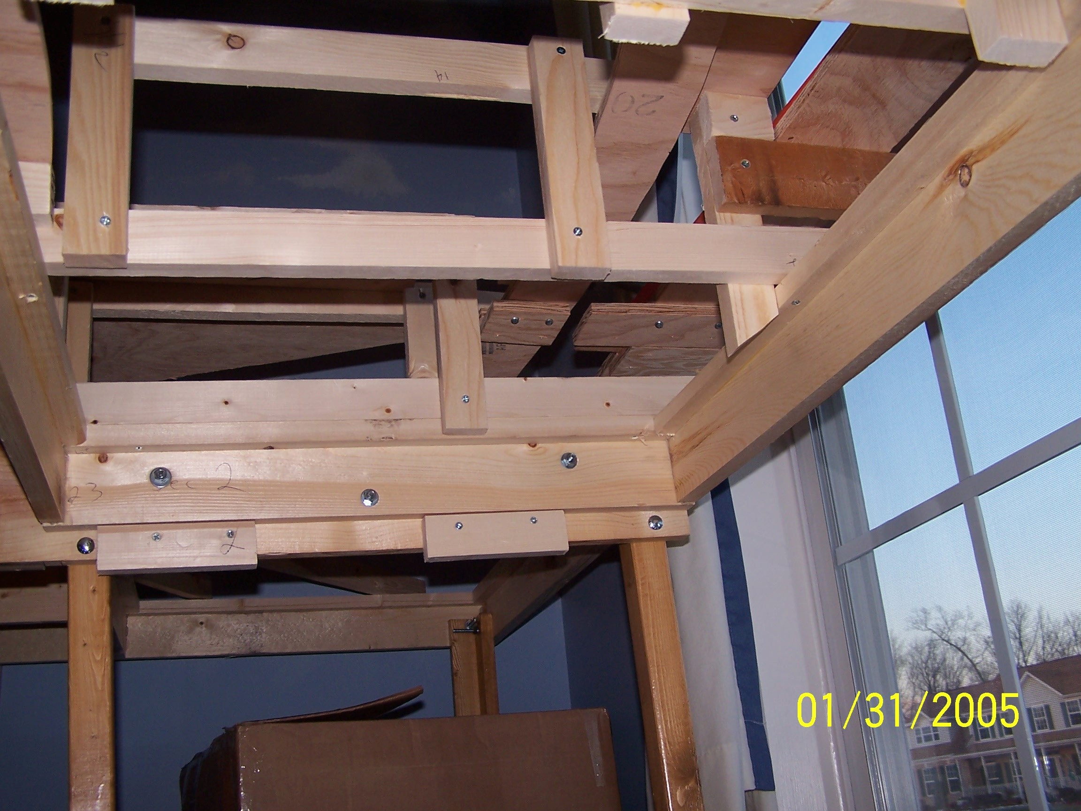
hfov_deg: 49.0
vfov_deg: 37.7
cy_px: 406
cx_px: 540
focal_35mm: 38
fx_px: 1187
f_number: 2.8
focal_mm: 6.3
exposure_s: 1/60
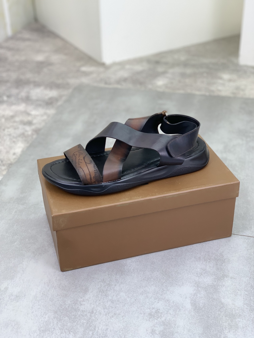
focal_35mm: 52
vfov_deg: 36.8
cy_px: 169
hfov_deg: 28.0
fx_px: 509
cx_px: 127
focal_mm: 6
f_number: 2.4
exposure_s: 1/100
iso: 32
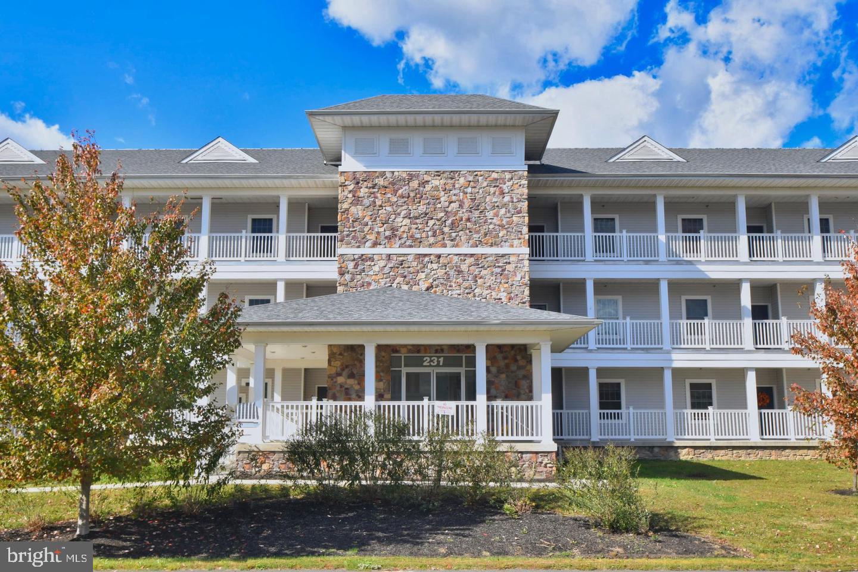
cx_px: 429
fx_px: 858
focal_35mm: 36
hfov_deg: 53.1
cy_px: 286
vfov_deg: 36.9
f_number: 13
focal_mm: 24
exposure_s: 1/250
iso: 400
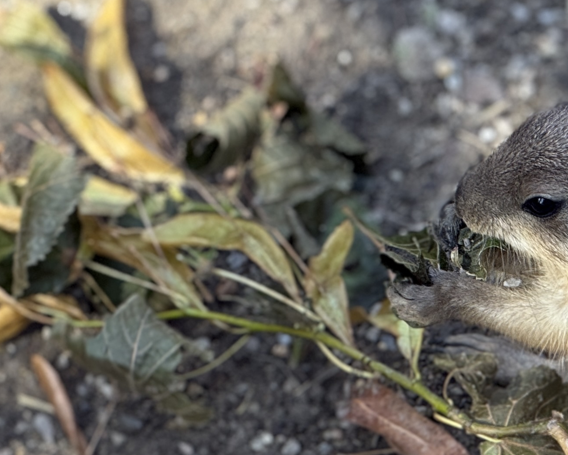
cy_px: 102
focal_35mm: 362
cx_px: 678
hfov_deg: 5.3
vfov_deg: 4.3
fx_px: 6085
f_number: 2.8
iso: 50
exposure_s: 1/143
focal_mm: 15.66
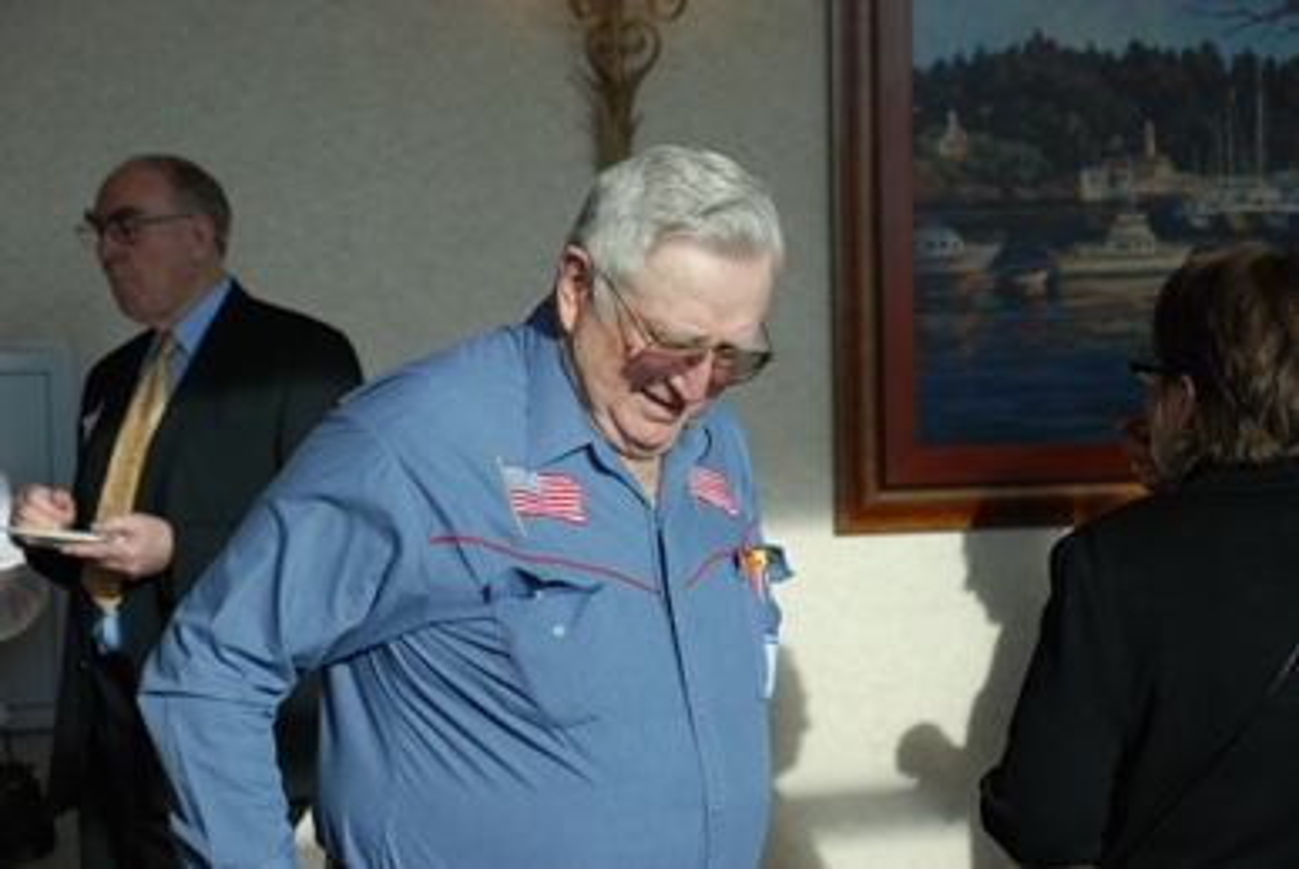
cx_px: 650
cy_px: 434
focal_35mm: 99
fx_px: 3576
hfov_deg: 20.6
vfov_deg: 13.9
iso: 400
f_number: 5.3
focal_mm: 66
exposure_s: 1/500
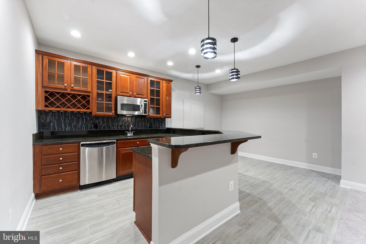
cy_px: 122
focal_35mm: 14
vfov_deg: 81.2
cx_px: 183
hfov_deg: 104.3
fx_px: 142
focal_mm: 14
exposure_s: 2.5
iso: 500
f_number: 8
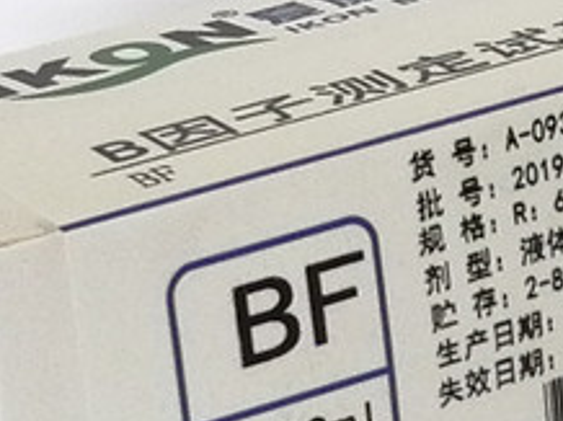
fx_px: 4257
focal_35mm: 262
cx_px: 958
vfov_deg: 5.6
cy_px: 615
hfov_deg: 7.4
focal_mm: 3.64
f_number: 1.8
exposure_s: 1/33.3
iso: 80
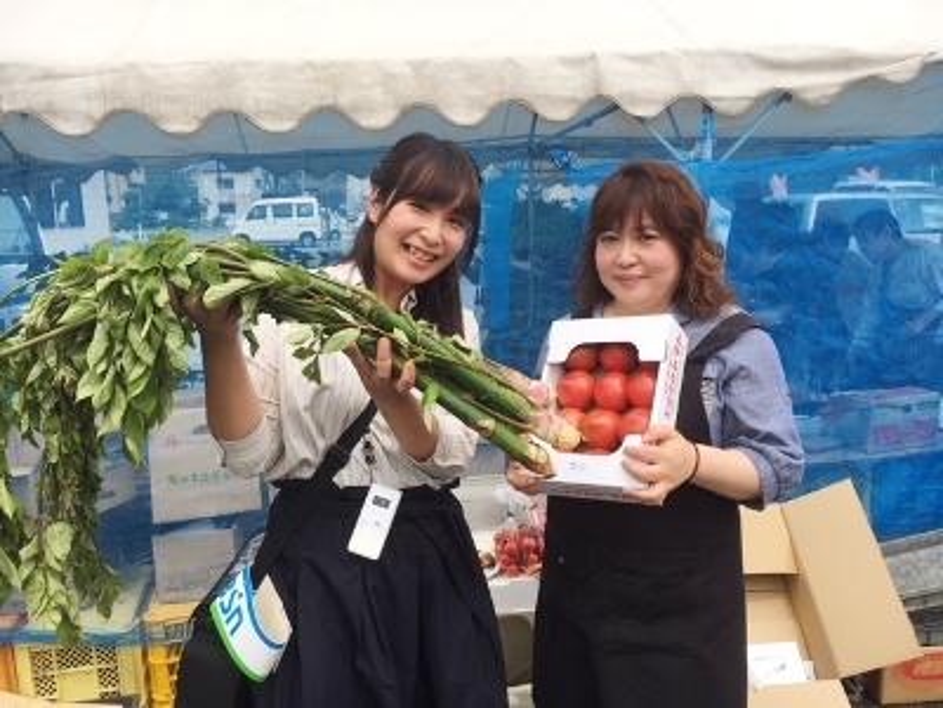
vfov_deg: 48.2
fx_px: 790
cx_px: 472
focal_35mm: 29
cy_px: 354
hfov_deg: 61.7
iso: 25
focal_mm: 4.15
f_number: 2.2
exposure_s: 1/927
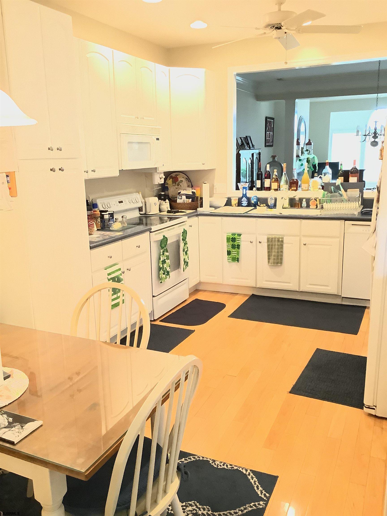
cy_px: 258
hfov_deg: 45.4
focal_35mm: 31
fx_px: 462
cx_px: 194
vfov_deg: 58.4
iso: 320
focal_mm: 3.3
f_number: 2.4
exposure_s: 1/40
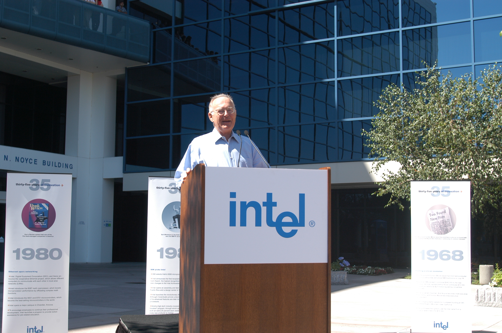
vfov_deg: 25.7
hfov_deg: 37.9
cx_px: 251
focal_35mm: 52
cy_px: 166
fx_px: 731
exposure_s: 1/180
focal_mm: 35
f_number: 7.1
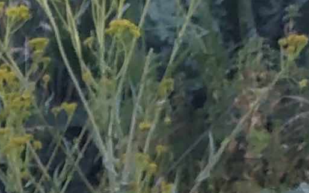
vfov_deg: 5.3
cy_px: 951
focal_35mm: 198
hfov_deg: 9.7
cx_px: -348
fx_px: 1667
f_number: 1.9
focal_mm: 3.94
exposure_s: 1/774
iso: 200
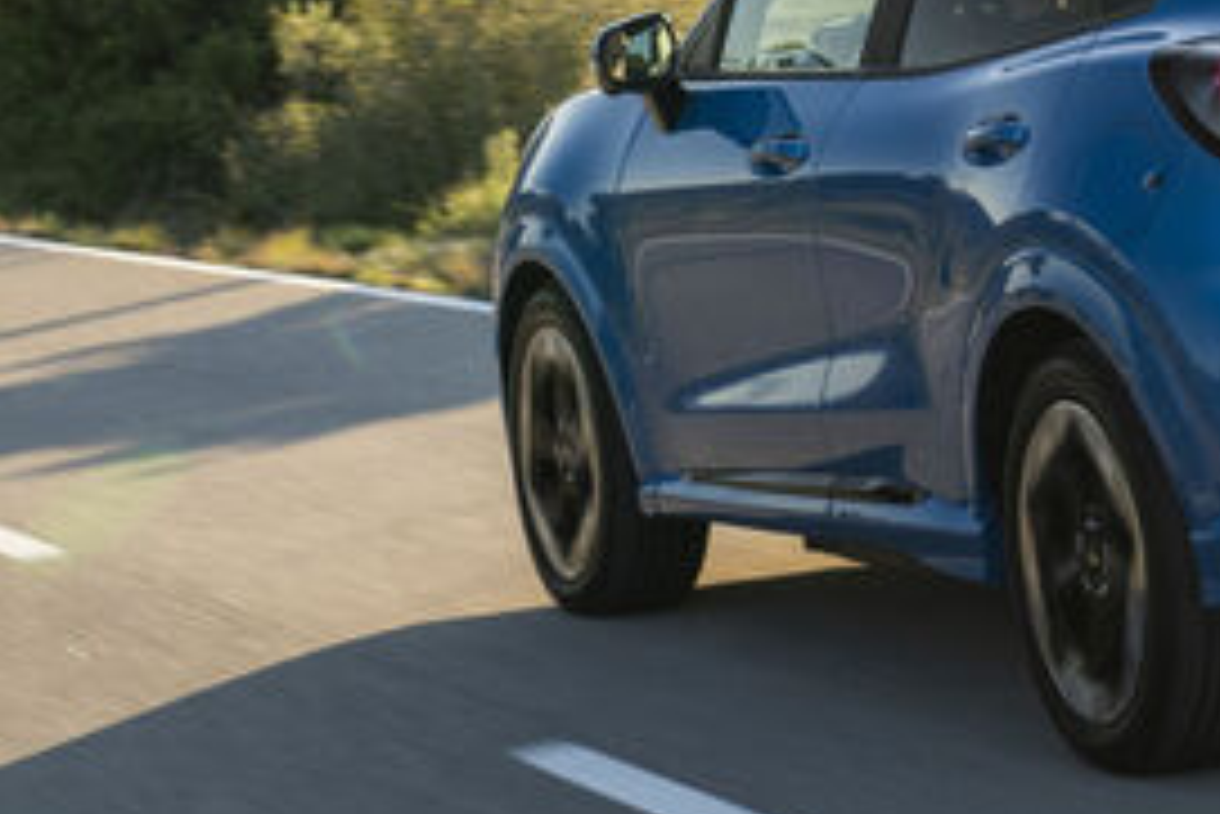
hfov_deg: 12.6
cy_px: -58
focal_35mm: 163
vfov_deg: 8.4
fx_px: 5527
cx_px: 896
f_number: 7.1
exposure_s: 1/50
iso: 50
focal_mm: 46
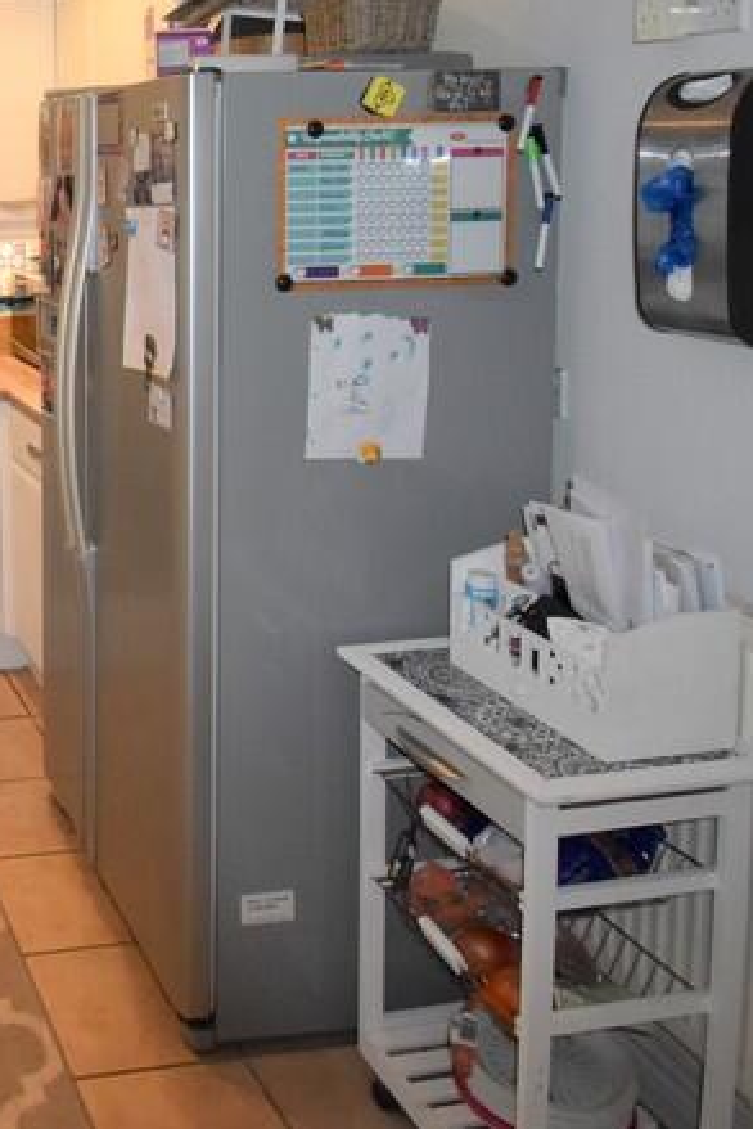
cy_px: 256
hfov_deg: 30.9
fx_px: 1097
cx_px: -190
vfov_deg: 51.6
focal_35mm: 35
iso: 1600
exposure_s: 1/125
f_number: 4.5
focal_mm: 10
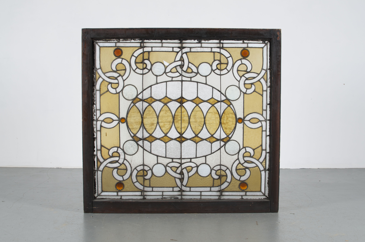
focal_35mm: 52
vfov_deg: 25.6
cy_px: 121
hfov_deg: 37.9
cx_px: 182
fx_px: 531
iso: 100
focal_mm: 35
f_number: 6.3
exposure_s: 1/125
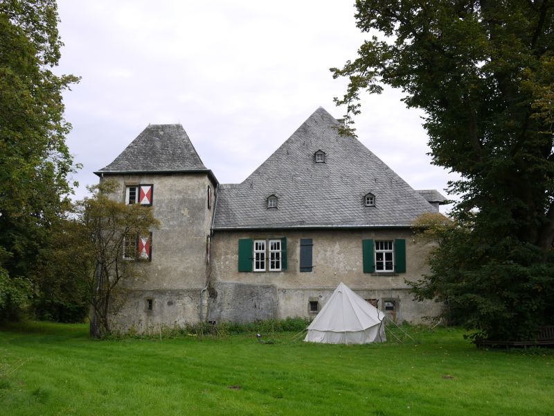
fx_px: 640
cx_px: 277
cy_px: 208
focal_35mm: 40
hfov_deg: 46.8
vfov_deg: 36.0
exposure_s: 1/640
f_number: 4
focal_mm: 20
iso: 100
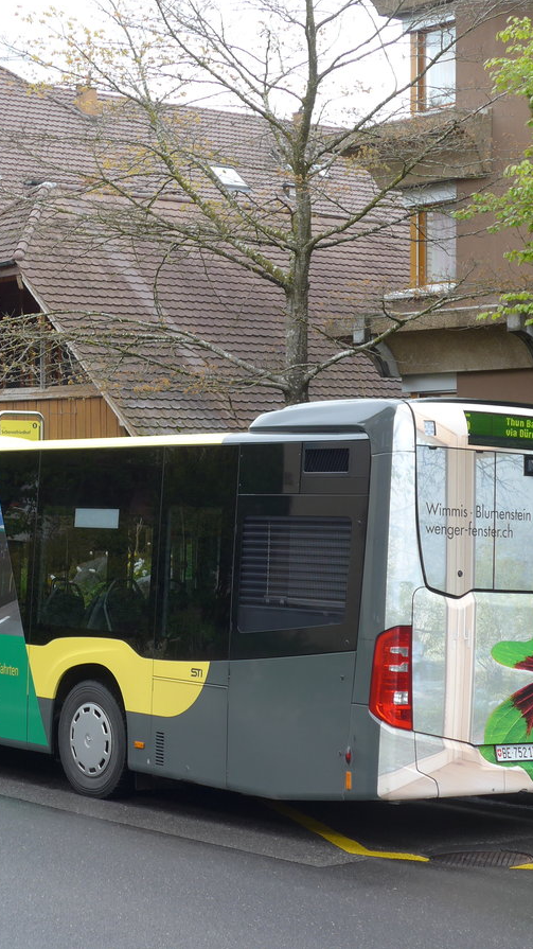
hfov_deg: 15.8
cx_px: 162
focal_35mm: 76
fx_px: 1911
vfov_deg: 27.9
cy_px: 474
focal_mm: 10.7
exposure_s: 1/250
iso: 80
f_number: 3.3
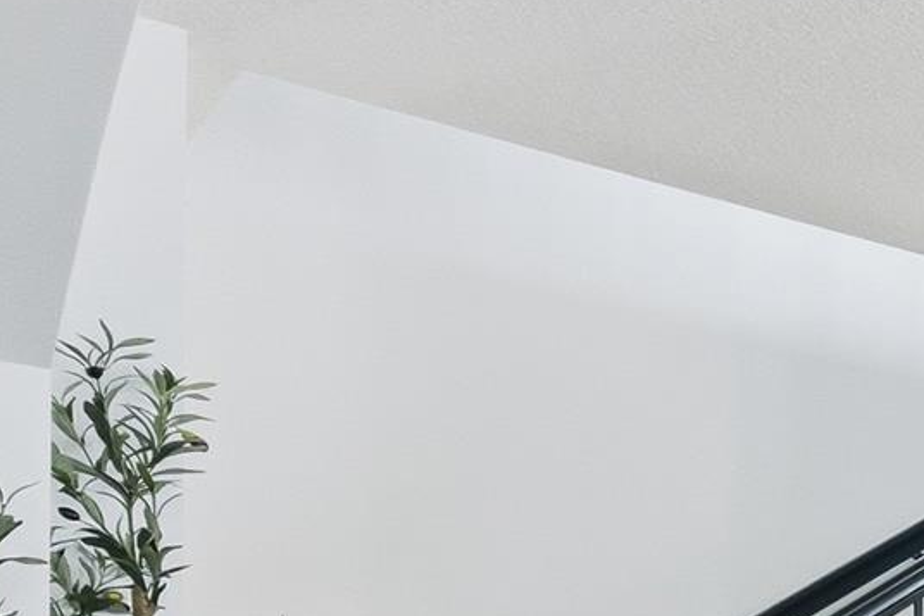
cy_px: 971
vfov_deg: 17.2
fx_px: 1796
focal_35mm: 70
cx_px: 2003
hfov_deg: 17.1
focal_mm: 10
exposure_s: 1/1250
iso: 800
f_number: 4
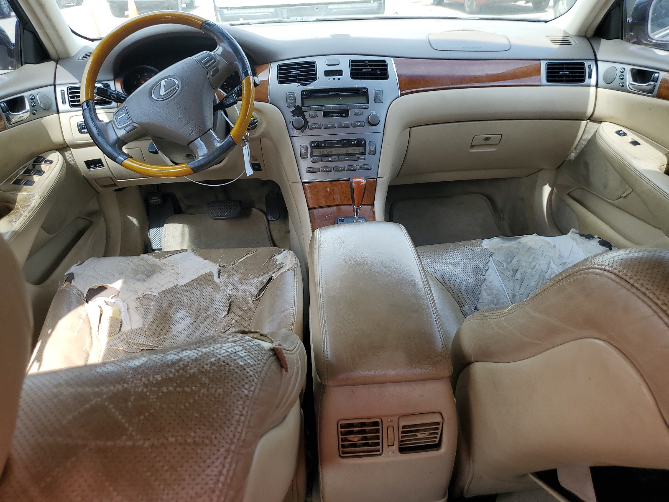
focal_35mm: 26
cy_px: 251
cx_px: 334
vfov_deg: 53.1
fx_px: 502
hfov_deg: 67.3
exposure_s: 1/385
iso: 50
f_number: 1.5
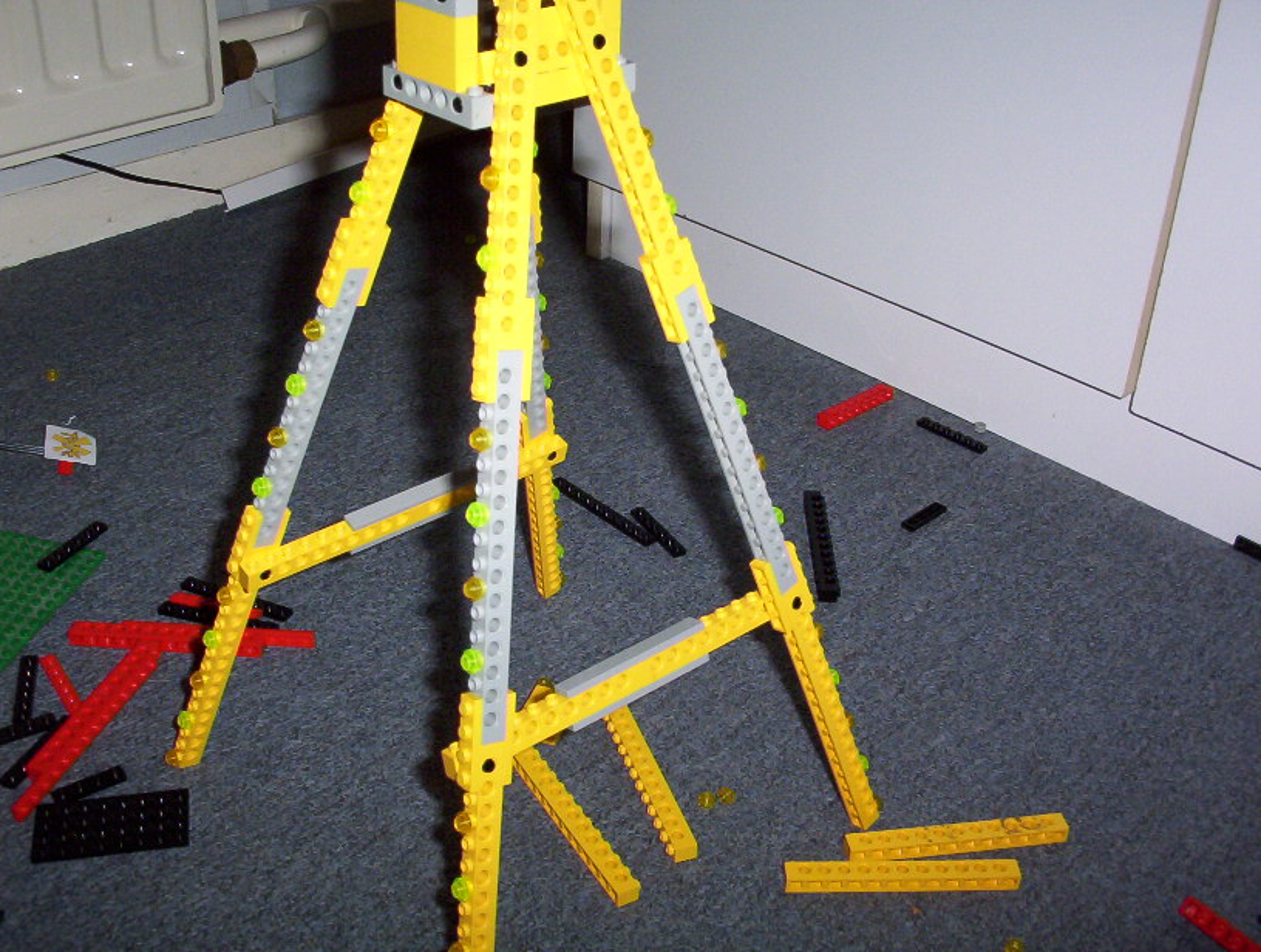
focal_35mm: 39
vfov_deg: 37.0
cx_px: 630
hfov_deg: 47.8
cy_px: 476
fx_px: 1424
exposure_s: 1/30
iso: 140
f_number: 4.5
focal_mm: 6
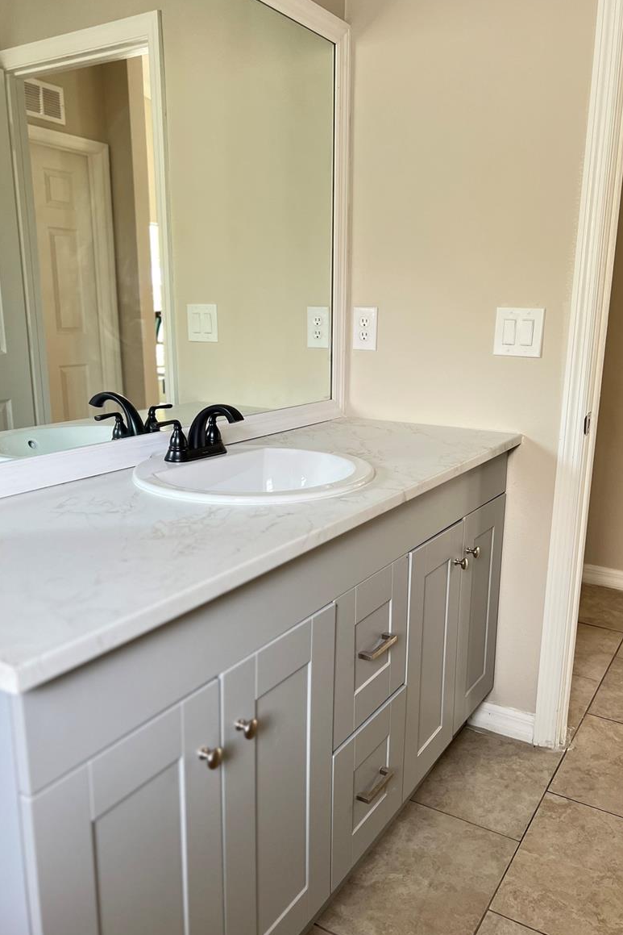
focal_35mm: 28
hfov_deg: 46.4
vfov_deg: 65.5
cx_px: 322
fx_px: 727
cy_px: 474
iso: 160
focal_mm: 5.7
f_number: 1.5
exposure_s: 1/60
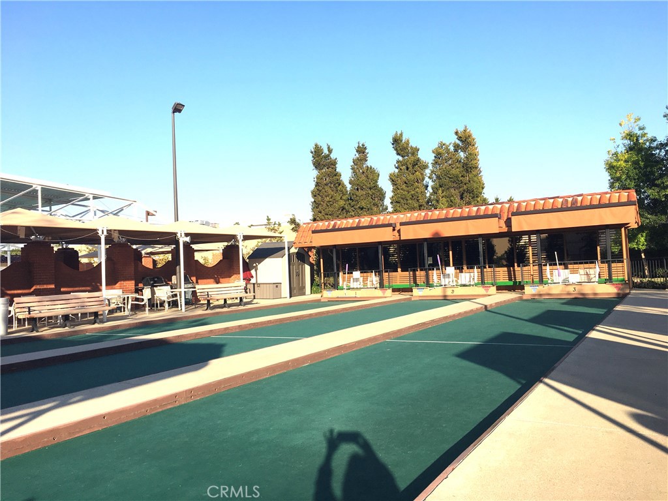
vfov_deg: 48.2
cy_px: 250
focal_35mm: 29
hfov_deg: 61.7
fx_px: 560
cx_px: 334
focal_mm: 4.15
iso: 25
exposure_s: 1/1166
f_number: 2.2
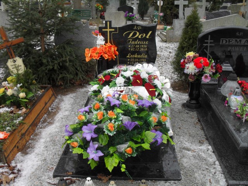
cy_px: 93
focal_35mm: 35
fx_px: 251
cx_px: 124
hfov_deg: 52.6
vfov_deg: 40.7
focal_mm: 6.3
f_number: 3.2
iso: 100
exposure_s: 1/180
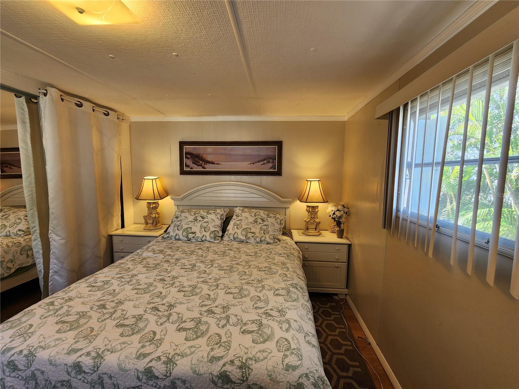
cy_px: 194
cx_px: 260
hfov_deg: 106.2
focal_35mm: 13
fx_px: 195
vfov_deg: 89.9
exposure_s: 1/60
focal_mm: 2.2
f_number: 2.2
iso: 80
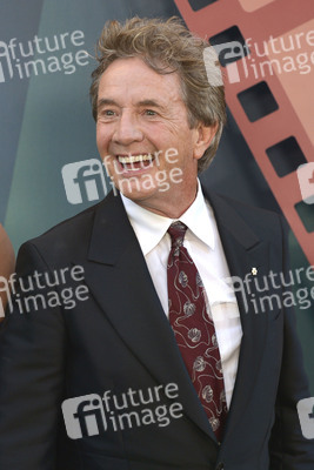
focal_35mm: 122
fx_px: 1595
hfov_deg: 11.2
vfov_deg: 16.8
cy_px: 235
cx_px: 157
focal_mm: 122
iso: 320
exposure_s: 1/250
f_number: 6.3
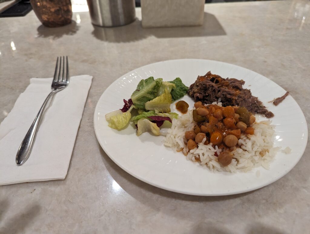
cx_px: 155
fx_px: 215
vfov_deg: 56.9
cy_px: 117
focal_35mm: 24
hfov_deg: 71.5
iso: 450
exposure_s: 1/120
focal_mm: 6.81
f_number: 1.85
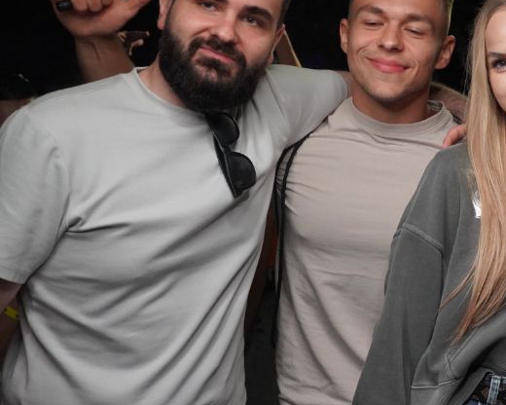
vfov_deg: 25.0
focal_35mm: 61
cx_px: 477
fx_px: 914
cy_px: 224
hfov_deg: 29.4
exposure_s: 1/160
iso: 5000
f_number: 4
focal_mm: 26
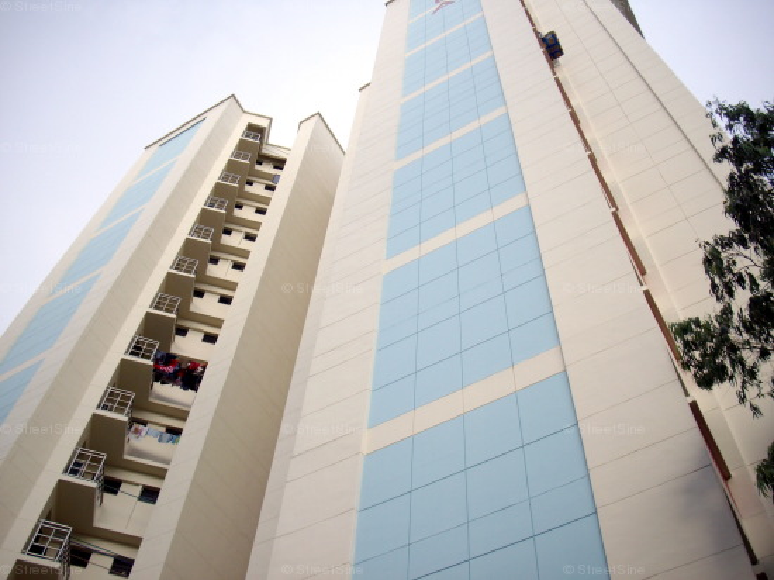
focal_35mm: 37
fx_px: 827
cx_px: 387
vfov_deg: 38.6
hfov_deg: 50.2
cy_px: 290
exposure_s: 1/500
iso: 80
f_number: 2.8
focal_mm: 6.2
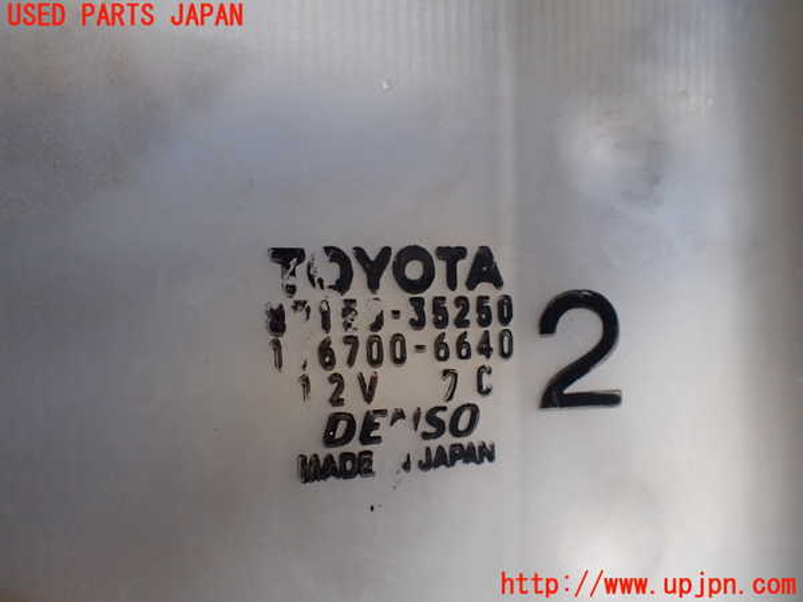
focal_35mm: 30
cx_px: 402
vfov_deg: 46.8
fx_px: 696
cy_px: 301
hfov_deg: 60.0
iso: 640
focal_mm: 5.4
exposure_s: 1/125
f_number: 2.3
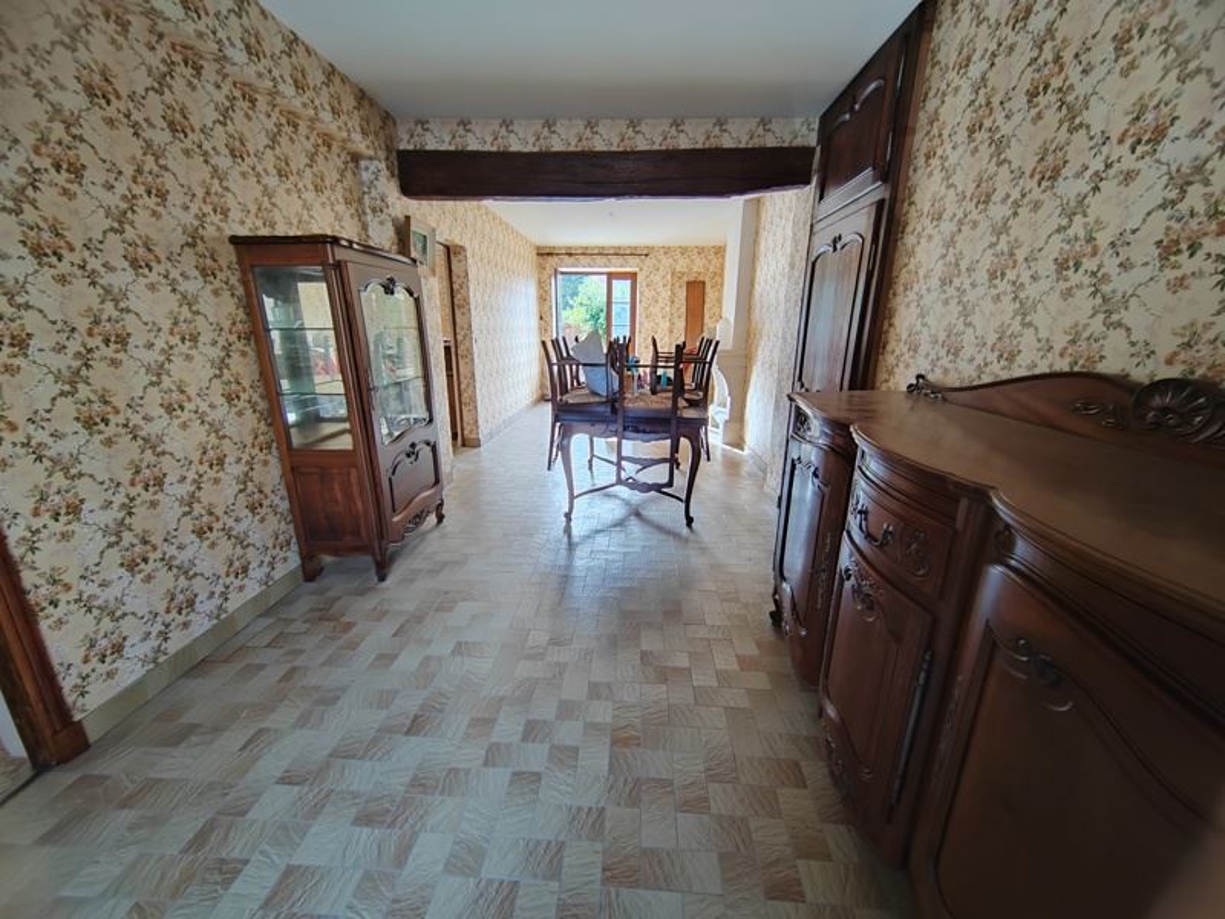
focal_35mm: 13
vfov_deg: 89.9
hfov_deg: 106.2
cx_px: 612
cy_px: 460
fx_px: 460
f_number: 2.2
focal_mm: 2.16
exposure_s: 1/33
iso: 800
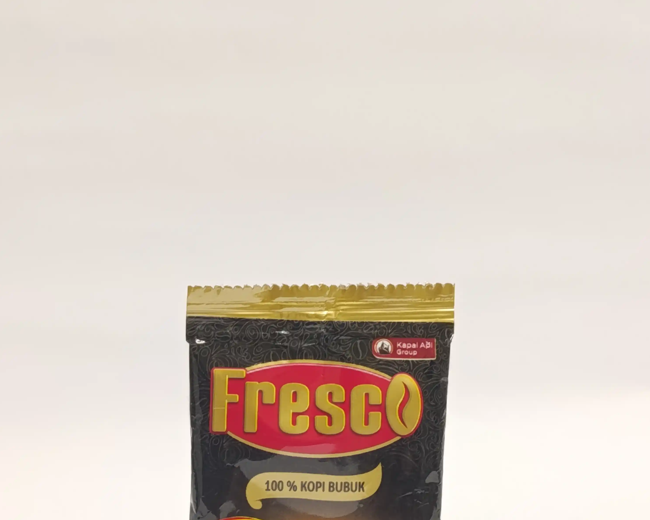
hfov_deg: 28.7
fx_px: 1270
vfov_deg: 22.7
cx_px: 325
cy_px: 436
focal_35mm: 66
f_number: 1.7
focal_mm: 5.24
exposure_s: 1/50
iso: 595
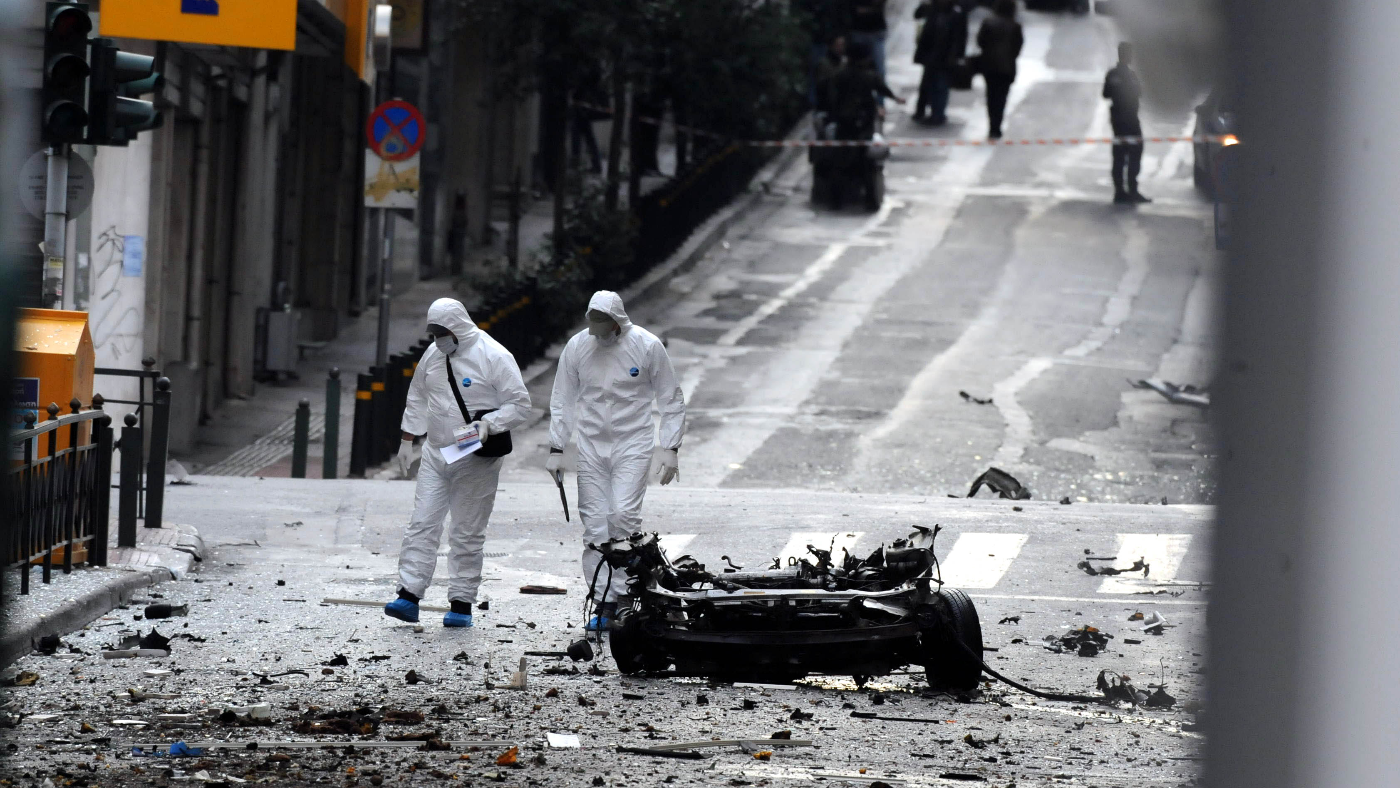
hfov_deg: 3.3
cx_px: 832
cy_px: 521
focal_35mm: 662
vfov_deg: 1.8
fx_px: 24576
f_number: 9
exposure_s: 1/250
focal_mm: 500
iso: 2000
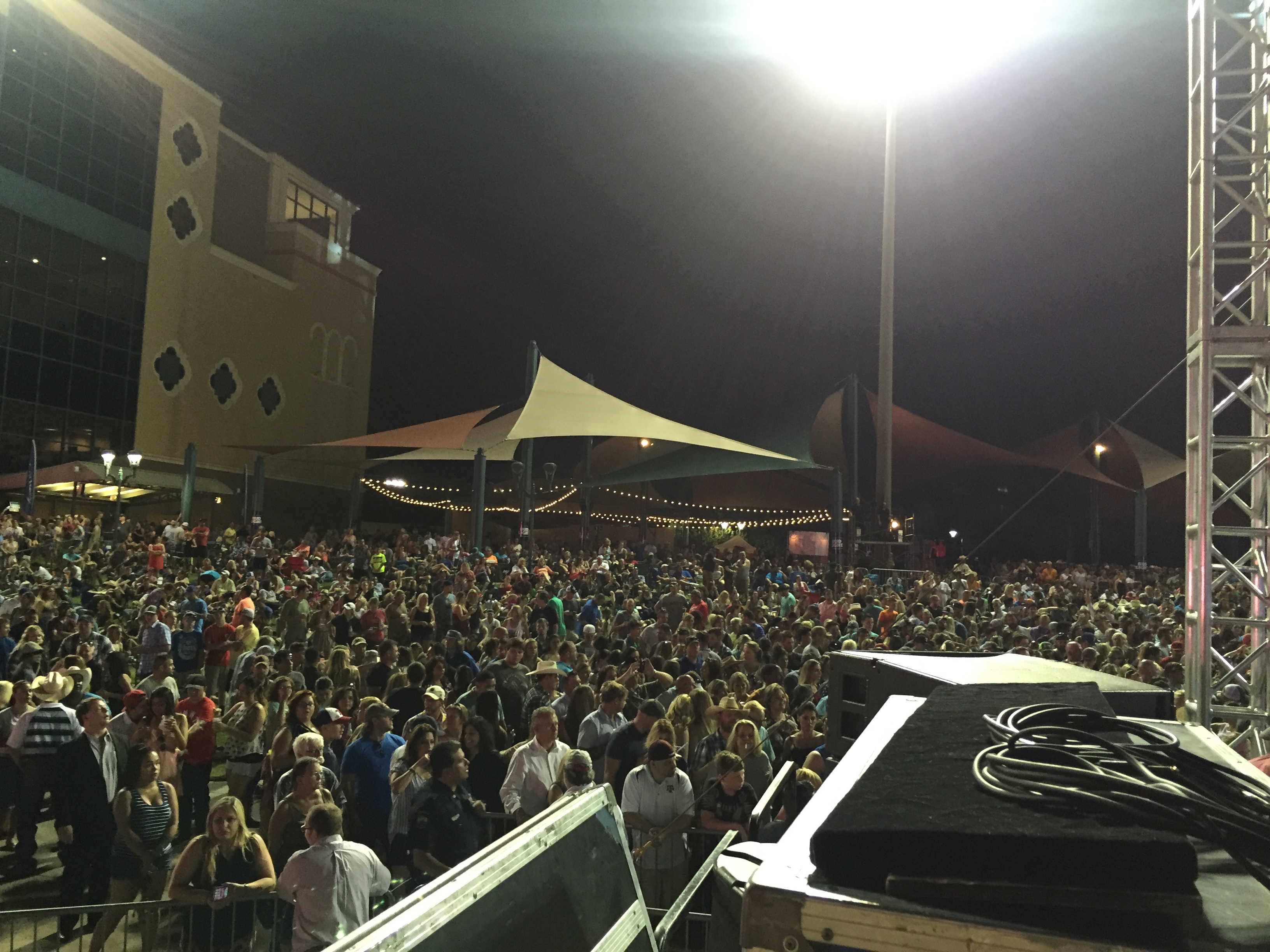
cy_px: 476
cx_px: 635
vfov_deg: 48.2
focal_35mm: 29
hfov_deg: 61.7
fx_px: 1064
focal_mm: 4.15
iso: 160
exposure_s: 1/30
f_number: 2.2
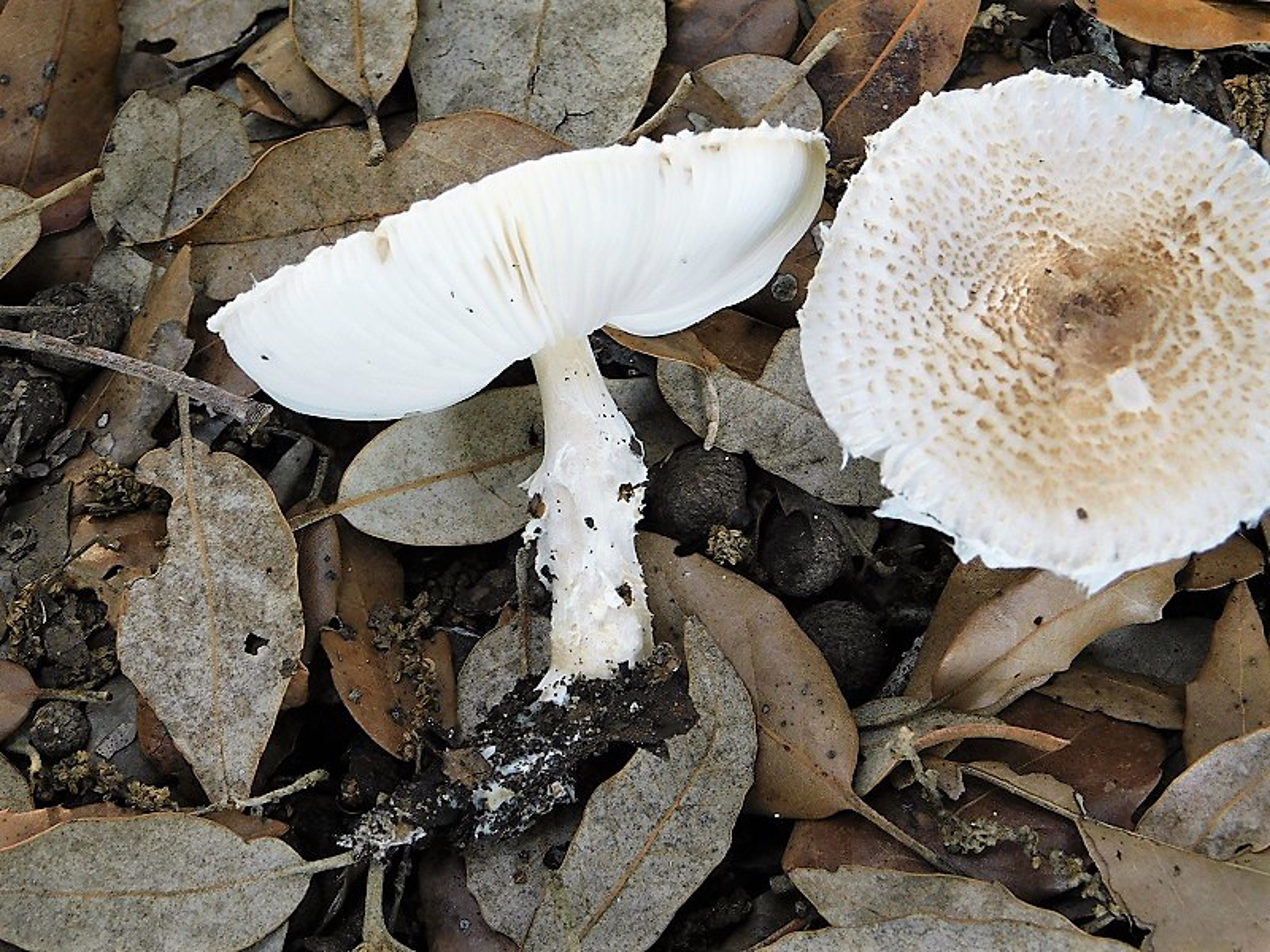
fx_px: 3632
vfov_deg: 14.9
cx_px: 635
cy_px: 476
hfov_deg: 19.8
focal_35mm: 99
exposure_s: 1/30
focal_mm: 17.6
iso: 220
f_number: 4.6
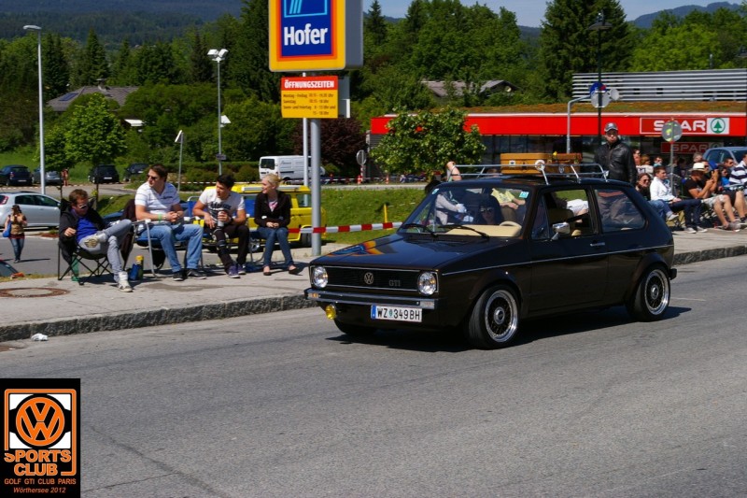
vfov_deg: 21.1
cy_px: 249
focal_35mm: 64
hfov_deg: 31.2
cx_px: 374
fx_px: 1338
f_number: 11
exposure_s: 1/250
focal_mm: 43
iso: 200
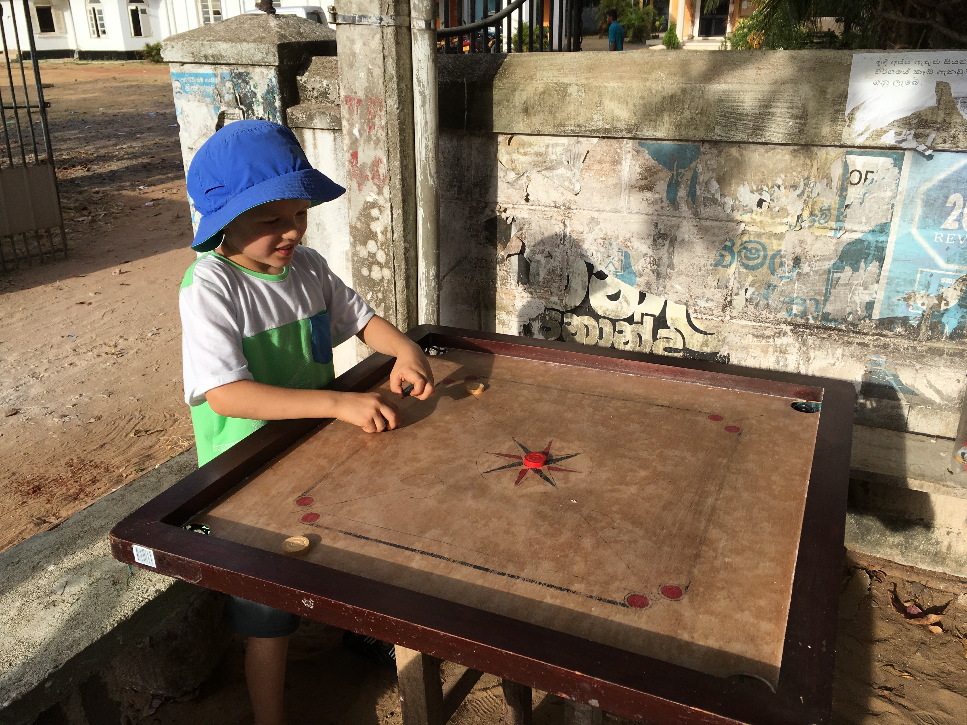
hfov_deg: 61.7
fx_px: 810
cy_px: 362
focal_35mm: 29
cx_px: 484
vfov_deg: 48.2
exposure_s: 1/927
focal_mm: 4.15
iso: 25
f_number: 2.2
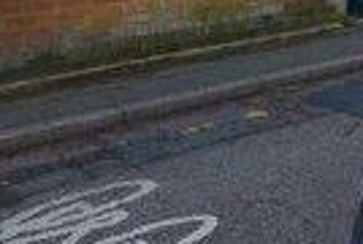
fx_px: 788
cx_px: 404
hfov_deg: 24.2
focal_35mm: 78
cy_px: -377
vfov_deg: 12.7
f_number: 8
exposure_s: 1/250
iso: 200
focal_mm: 10
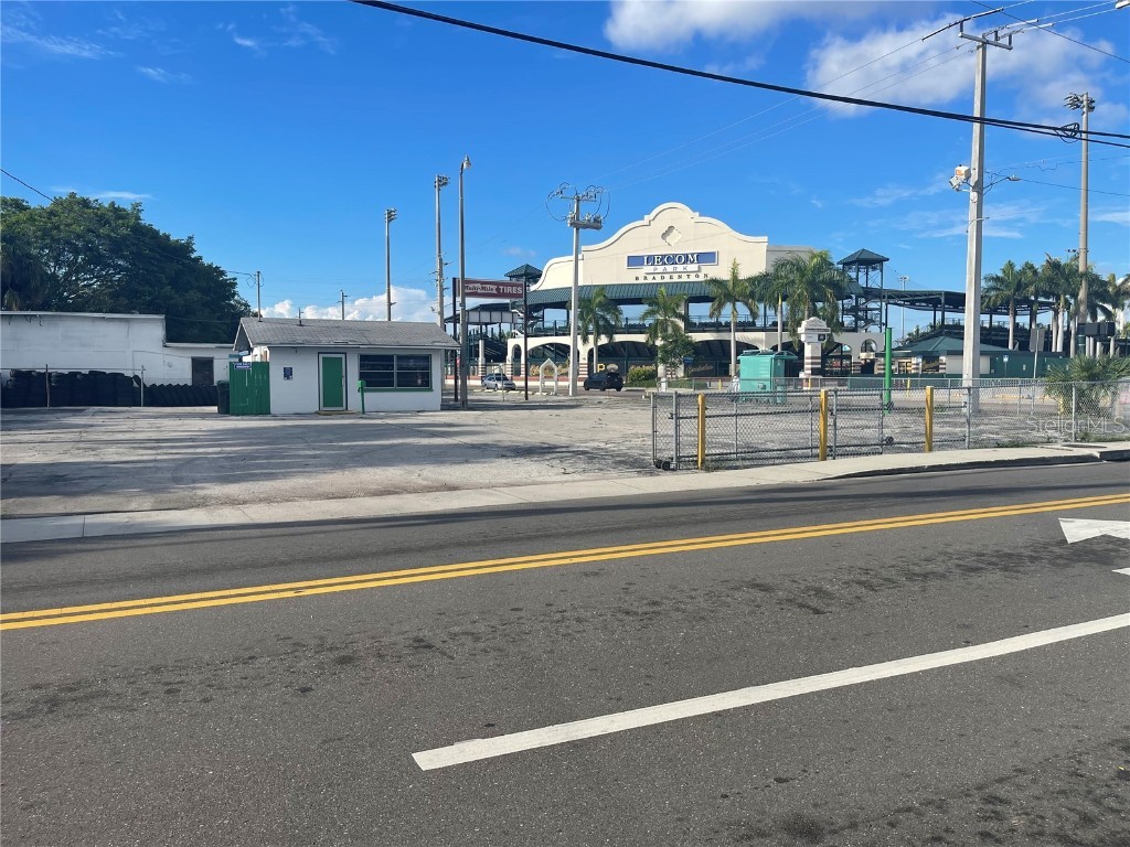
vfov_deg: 54.9
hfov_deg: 69.4
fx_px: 816
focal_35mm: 25
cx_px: 565
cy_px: 424
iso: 32
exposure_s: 1/3663
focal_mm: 5.1
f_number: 1.6
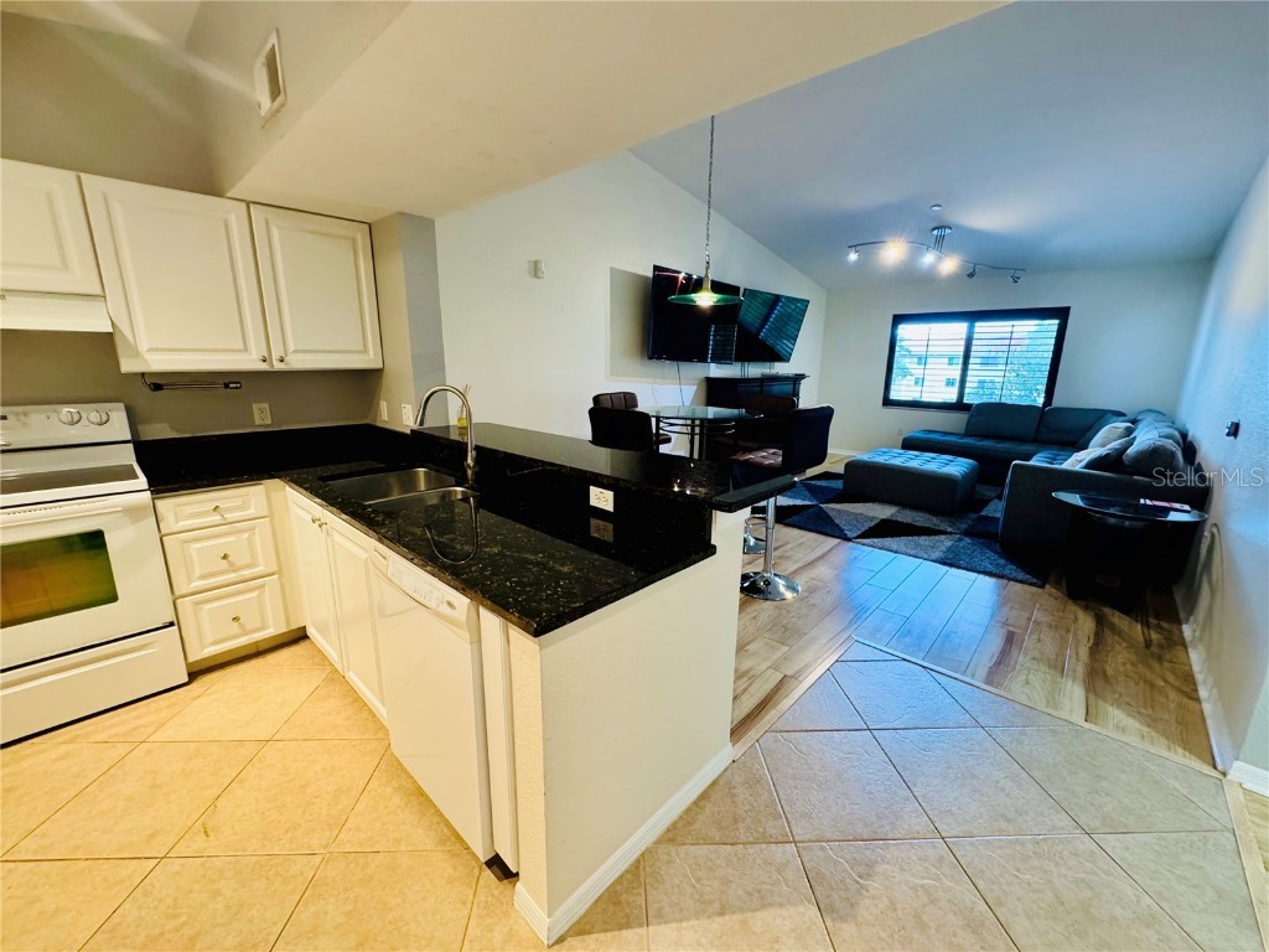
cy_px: 476
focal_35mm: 14
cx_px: 634
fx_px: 513
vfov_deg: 85.7
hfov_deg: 102.1
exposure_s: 1/60
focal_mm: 2.22
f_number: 2.2
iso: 320
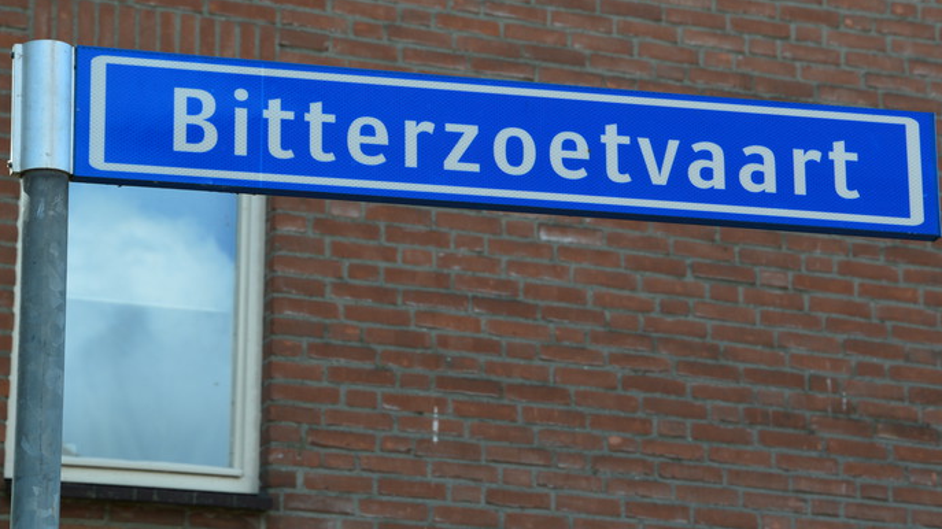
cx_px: 481
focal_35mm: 128
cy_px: 170
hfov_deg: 16.8
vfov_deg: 9.5
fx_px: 3196
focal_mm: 70
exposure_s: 1/125
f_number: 8
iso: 200
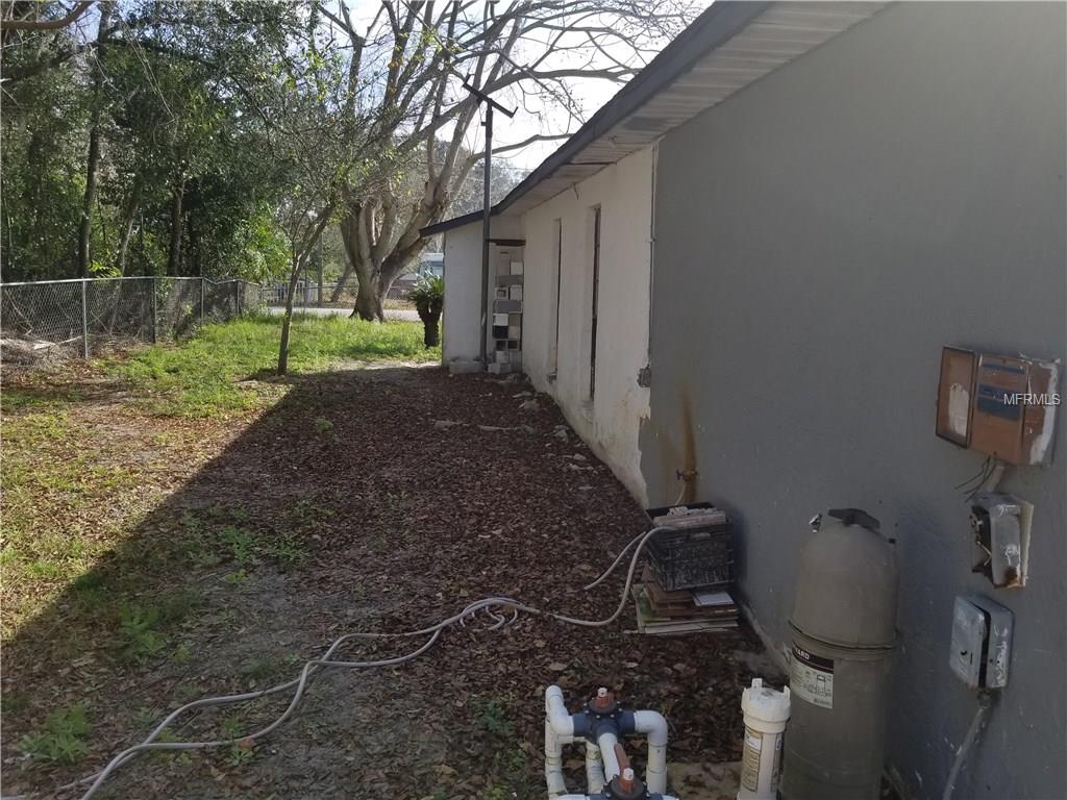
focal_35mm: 26
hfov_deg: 67.3
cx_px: 534
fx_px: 801
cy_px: 400
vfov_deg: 53.1
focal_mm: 4.25
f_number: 1.7
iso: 50
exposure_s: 1/1560
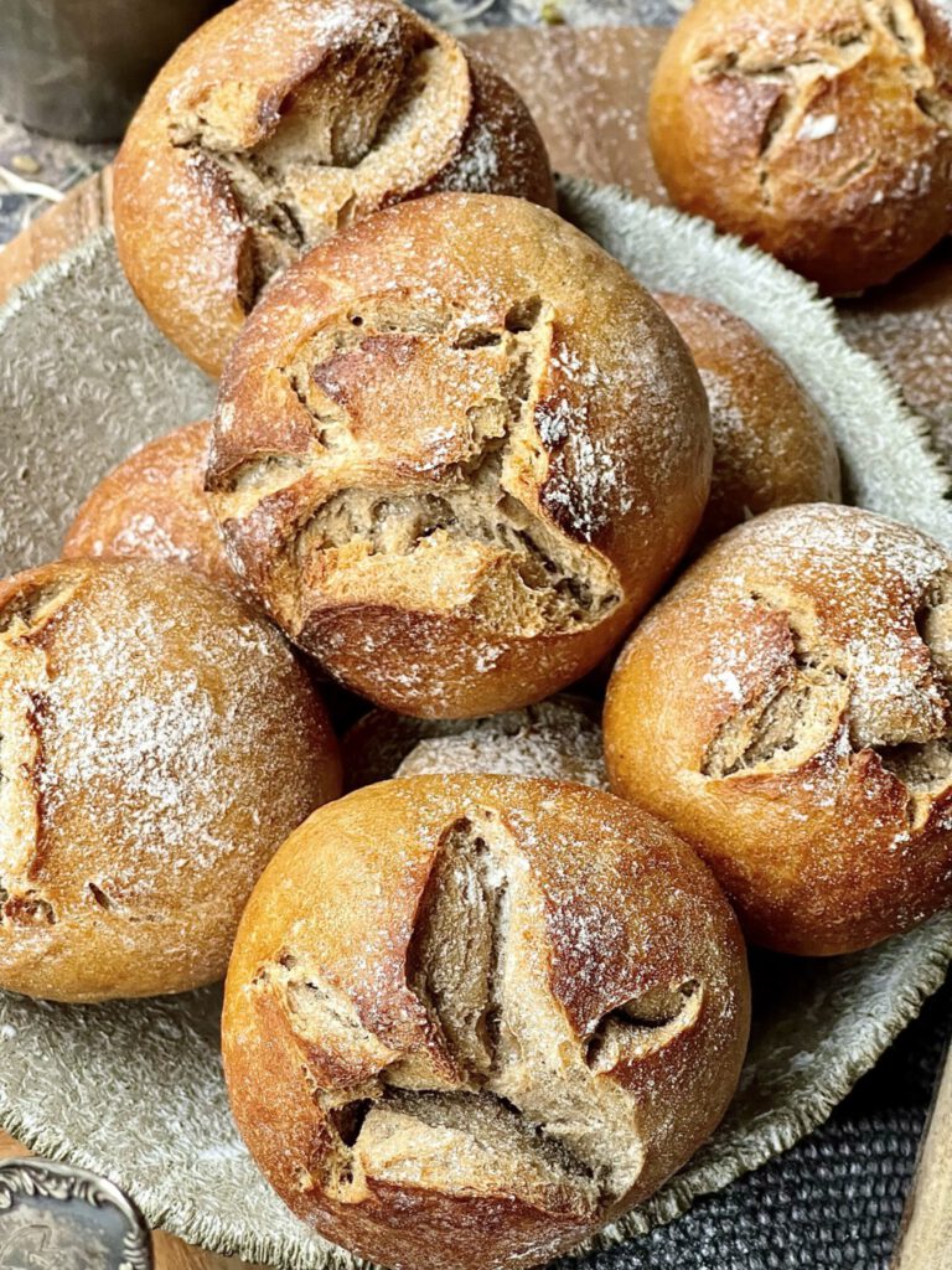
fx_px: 2347
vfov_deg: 30.3
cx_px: 476
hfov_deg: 22.9
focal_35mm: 64
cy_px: 635
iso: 500
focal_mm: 7.5
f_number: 2.2
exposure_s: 1/60
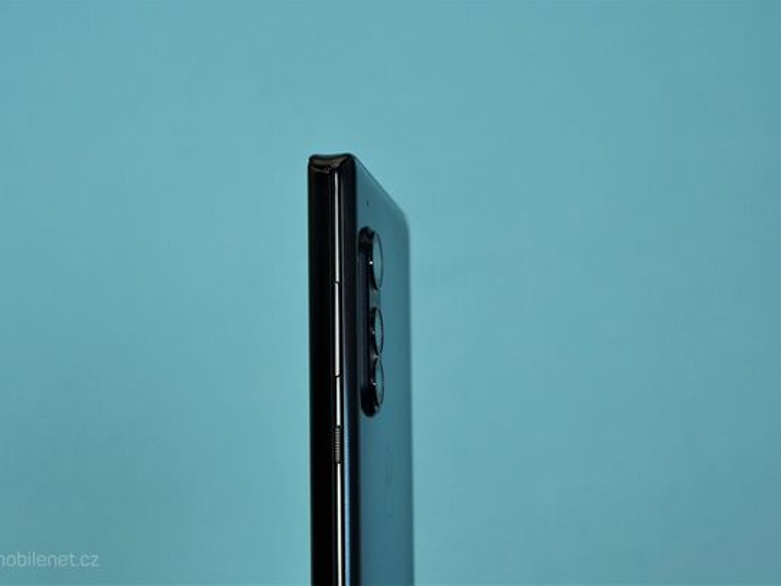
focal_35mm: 62
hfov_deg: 31.2
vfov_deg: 23.6
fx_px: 1399
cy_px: 293
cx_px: 377
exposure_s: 1/160
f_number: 7.1
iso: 1600
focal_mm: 57
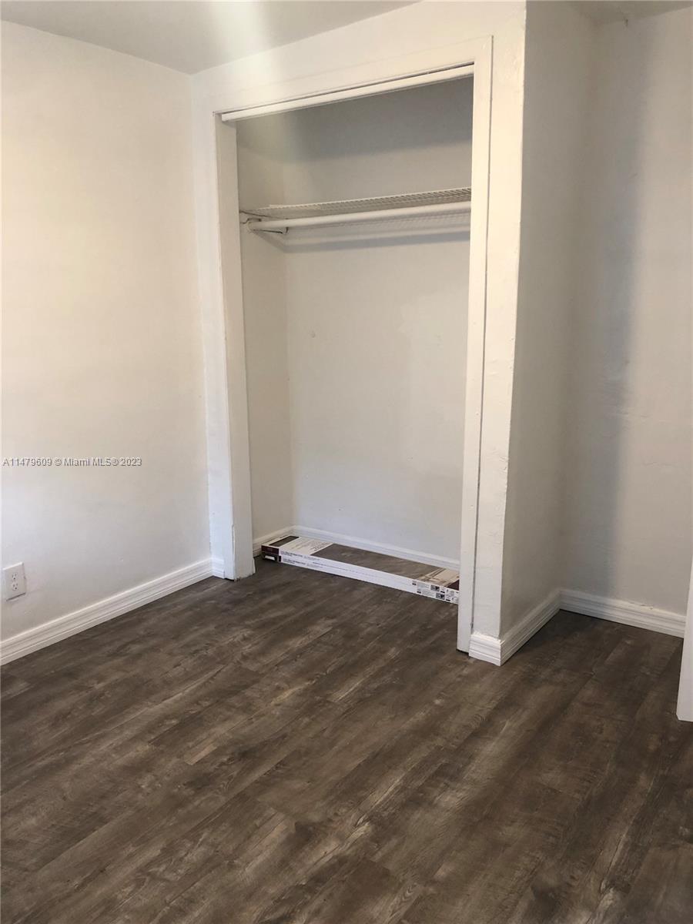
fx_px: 747
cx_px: 346
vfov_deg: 63.4
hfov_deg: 49.7
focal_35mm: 28
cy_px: 462
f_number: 1.8
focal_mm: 4
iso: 40
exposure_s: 1/24
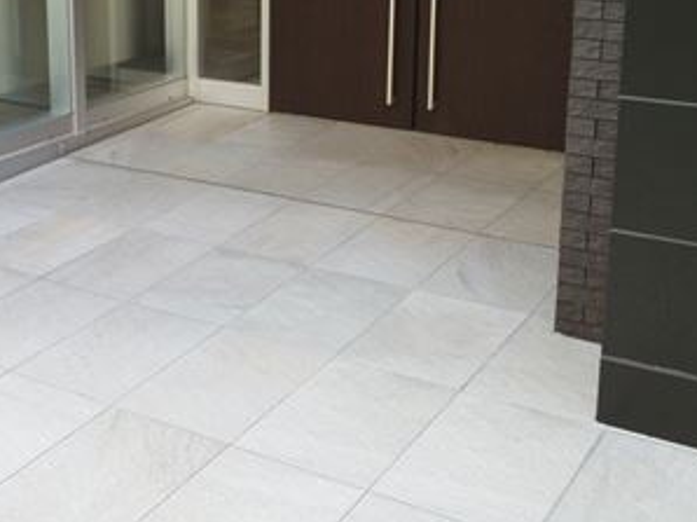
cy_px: 94
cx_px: 131
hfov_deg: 32.3
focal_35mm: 58
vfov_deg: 24.7
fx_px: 1167
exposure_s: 1/100
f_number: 2.4
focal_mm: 2.87
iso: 71
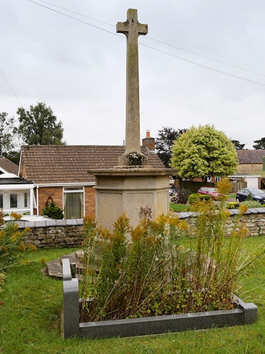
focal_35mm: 34
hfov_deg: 41.7
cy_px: 177
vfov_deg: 54.0
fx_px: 348
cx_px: 132
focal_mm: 17
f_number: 7.1
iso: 200
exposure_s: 1/200
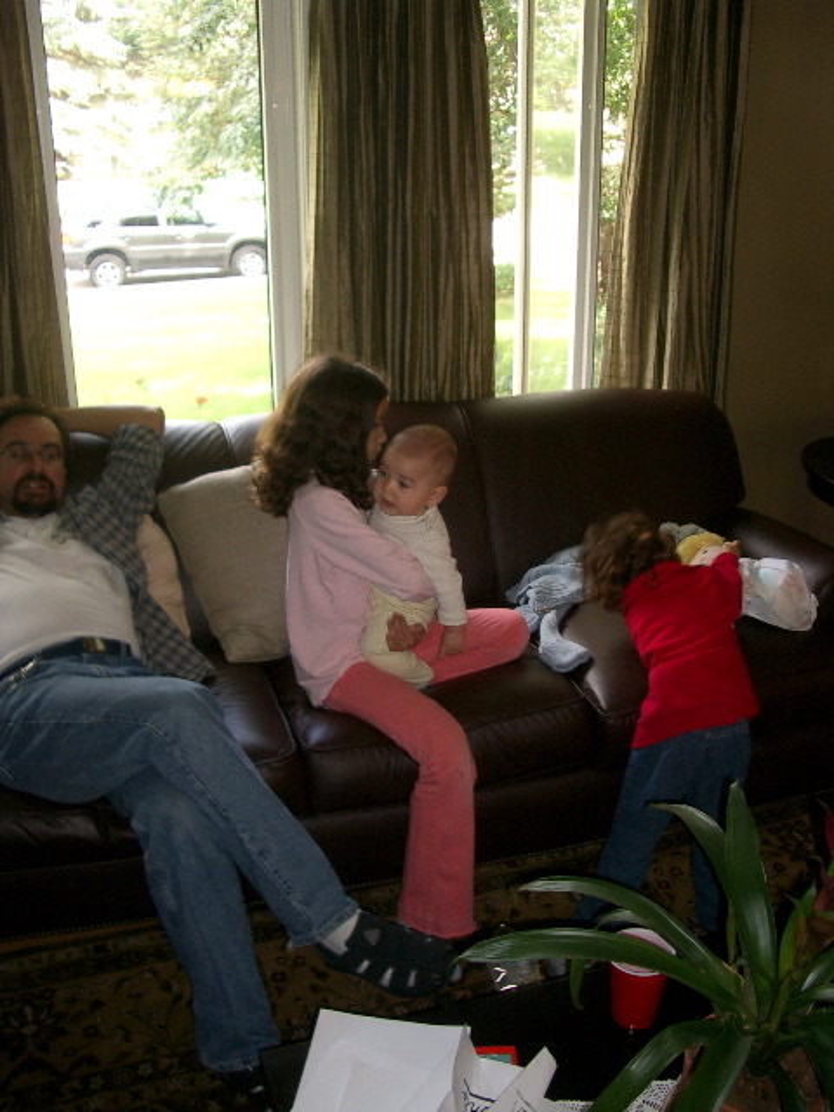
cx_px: 417
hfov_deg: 40.7
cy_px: 556
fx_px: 1124
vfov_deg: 52.6
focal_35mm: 35
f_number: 2.6
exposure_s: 1/40
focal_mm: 5.8
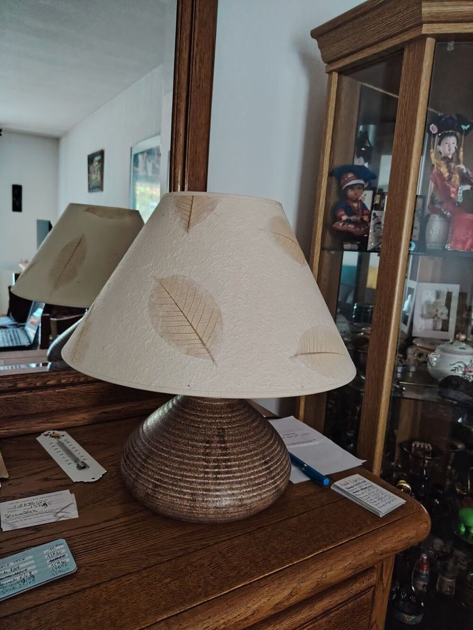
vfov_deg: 71.6
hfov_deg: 56.8
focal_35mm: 24
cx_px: 236
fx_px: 437
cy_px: 315
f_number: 1.75
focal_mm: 5.25
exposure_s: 1/16.7
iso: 5838
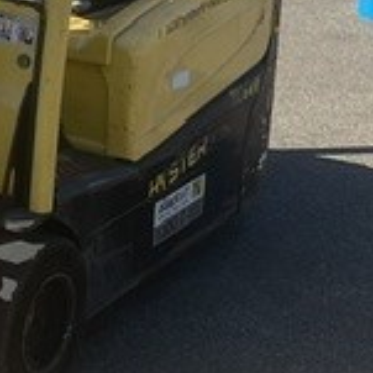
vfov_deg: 15.7
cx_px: -215
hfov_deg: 14.7
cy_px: 22
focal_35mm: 109
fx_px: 1329
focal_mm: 3
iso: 16
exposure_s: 1/1250
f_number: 1.8
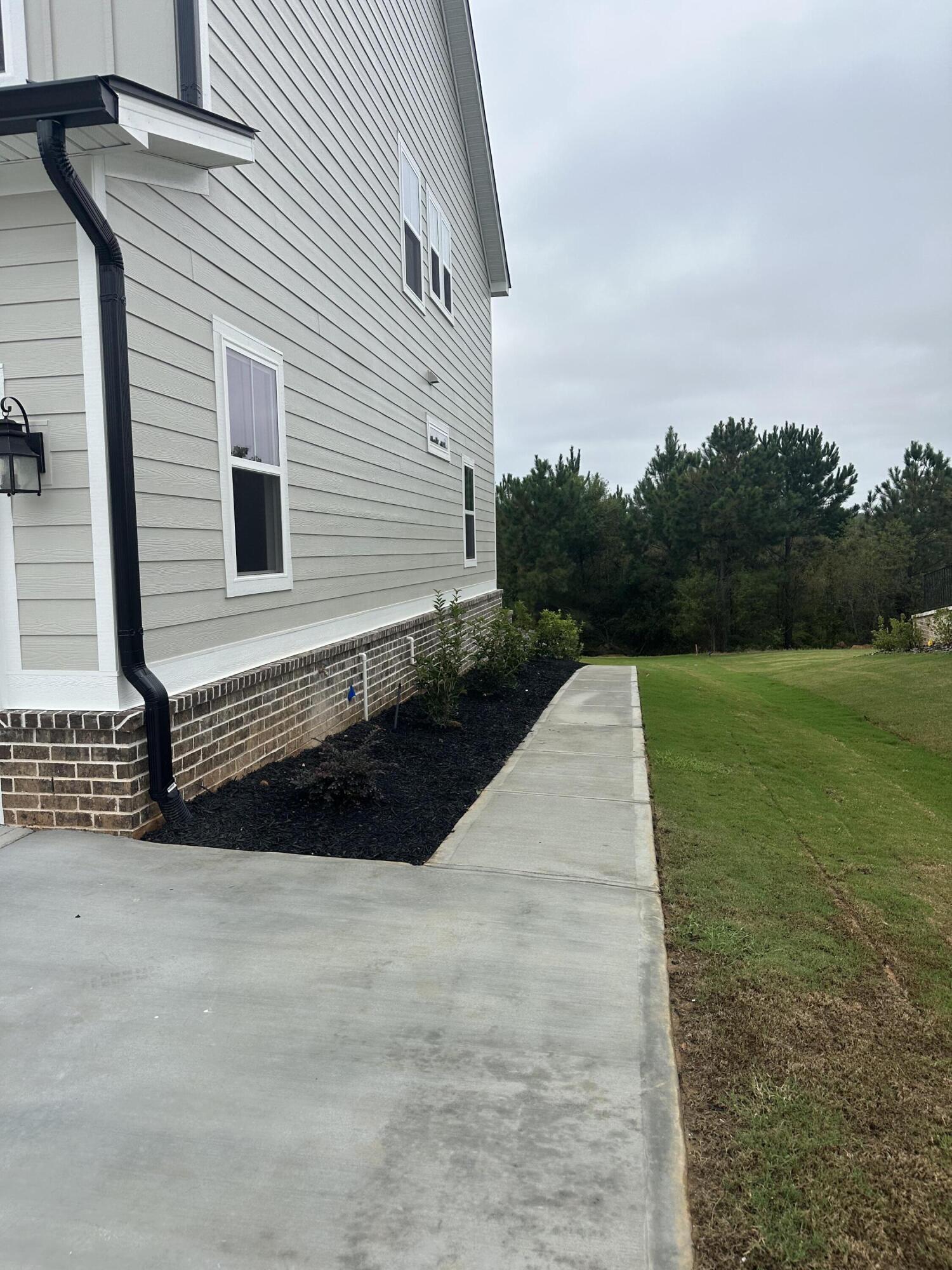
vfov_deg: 71.6
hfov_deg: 56.8
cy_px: 635
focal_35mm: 24
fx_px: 880
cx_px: 476
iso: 80
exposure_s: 1/1664
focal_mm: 6.86
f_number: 1.78
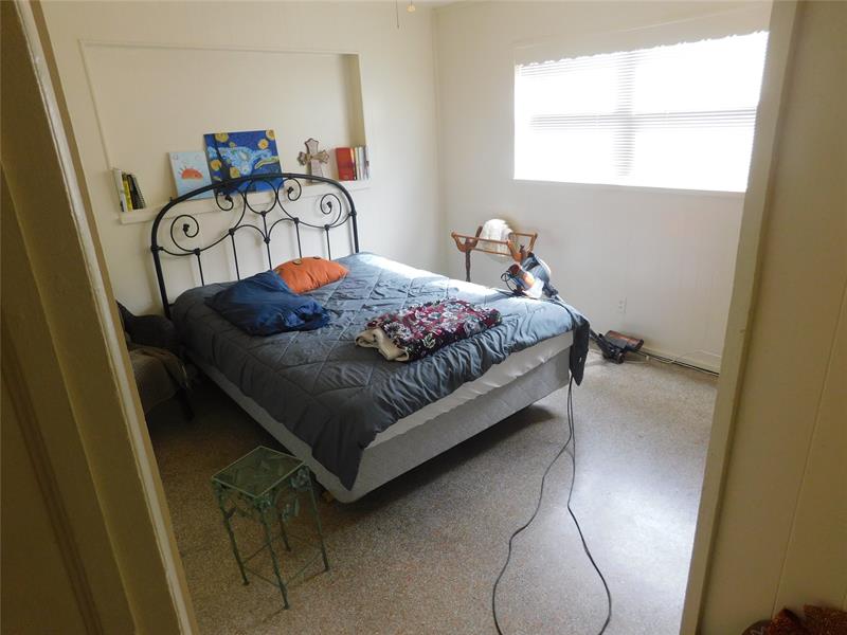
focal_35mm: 23
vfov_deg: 58.9
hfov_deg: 73.9
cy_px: 318
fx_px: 563
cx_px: 424
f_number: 3
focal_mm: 4
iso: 220
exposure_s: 1/30
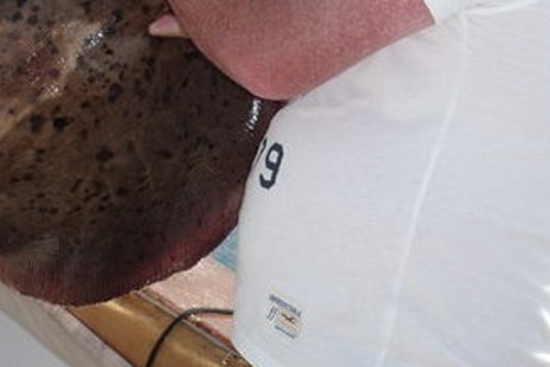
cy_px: 30
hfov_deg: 28.0
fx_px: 1100
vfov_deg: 18.6
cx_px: 202
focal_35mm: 72
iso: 100
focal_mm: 6.4
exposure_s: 1/500
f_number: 3.9
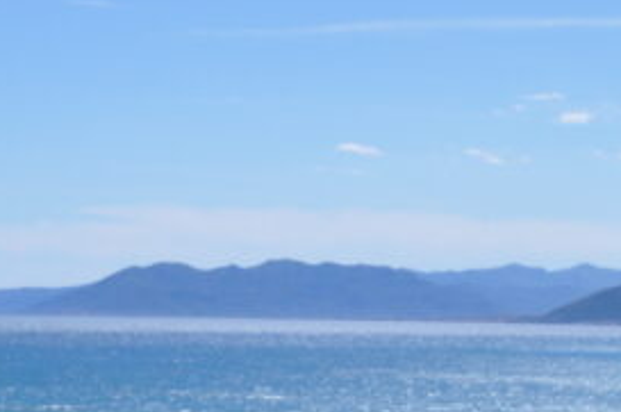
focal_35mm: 124
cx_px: 571
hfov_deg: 16.3
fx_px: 2135
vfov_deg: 10.3
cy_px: 769
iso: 200
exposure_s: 1/400
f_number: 10
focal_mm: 22
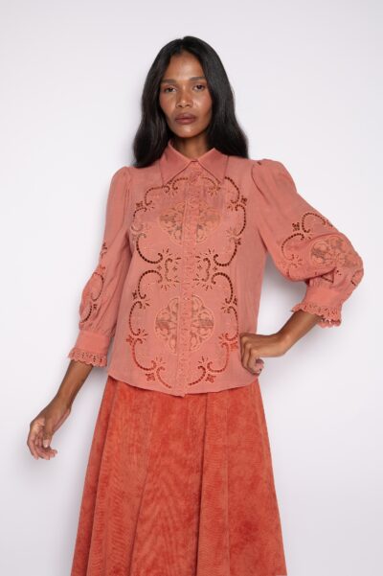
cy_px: 288
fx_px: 671
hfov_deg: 31.9
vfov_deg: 46.4
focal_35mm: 42
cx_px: 192
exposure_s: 1/160
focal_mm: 42
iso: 200
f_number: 7.1
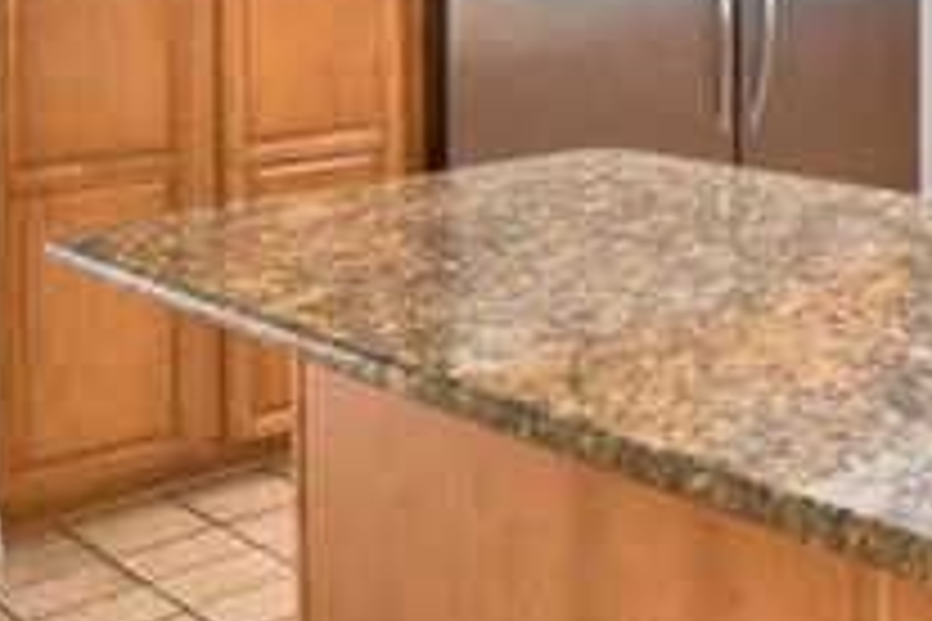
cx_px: 1344
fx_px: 1320
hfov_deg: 28.2
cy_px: -92
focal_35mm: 51
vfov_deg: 24.4
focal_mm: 10
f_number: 4.5
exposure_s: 1/30
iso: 400
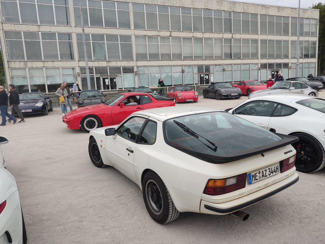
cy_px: 122
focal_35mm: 25
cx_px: 162
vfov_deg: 54.9
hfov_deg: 69.4
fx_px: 235
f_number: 1.79
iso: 50
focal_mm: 4.71
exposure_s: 1/546
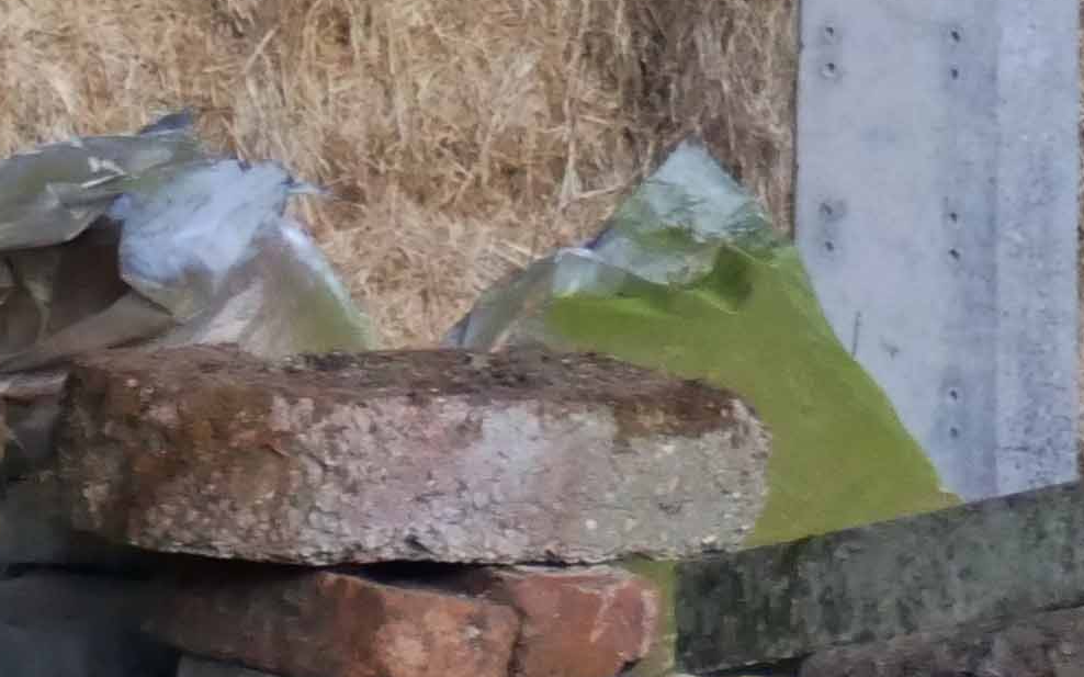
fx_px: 8506
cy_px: 809
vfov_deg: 4.5
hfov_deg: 6.9
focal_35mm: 288
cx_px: -1580
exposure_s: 1/40
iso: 1600
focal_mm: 18.6
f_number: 4.1
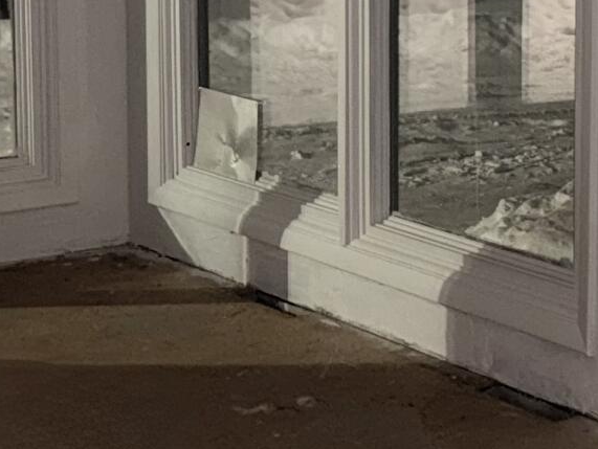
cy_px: -20
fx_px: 2178
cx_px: 723
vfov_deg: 11.6
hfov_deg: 15.1
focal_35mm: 126
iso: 125
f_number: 1.78
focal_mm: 6.76
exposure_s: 1/4
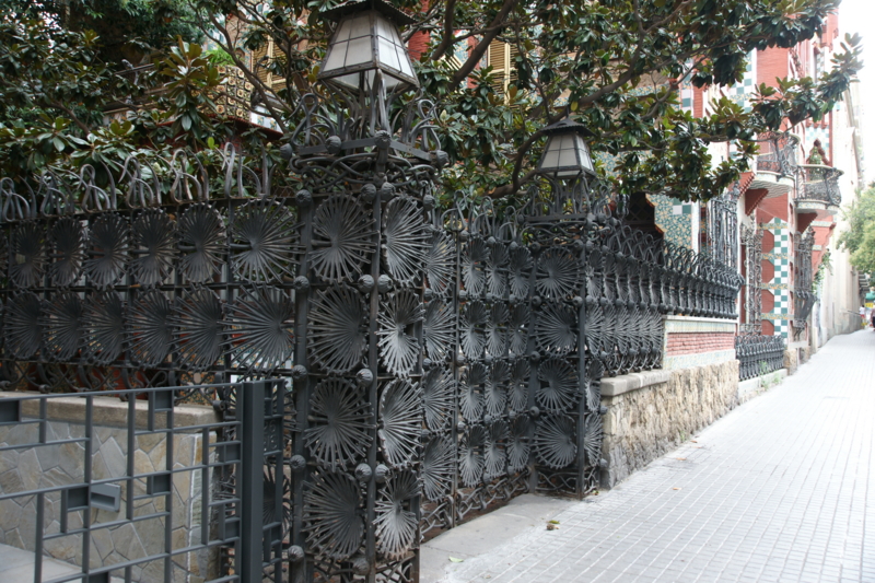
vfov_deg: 43.6
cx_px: 438
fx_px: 729
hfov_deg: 61.9
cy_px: 292
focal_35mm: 30
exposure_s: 1/40
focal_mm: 20
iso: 200
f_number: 4.5
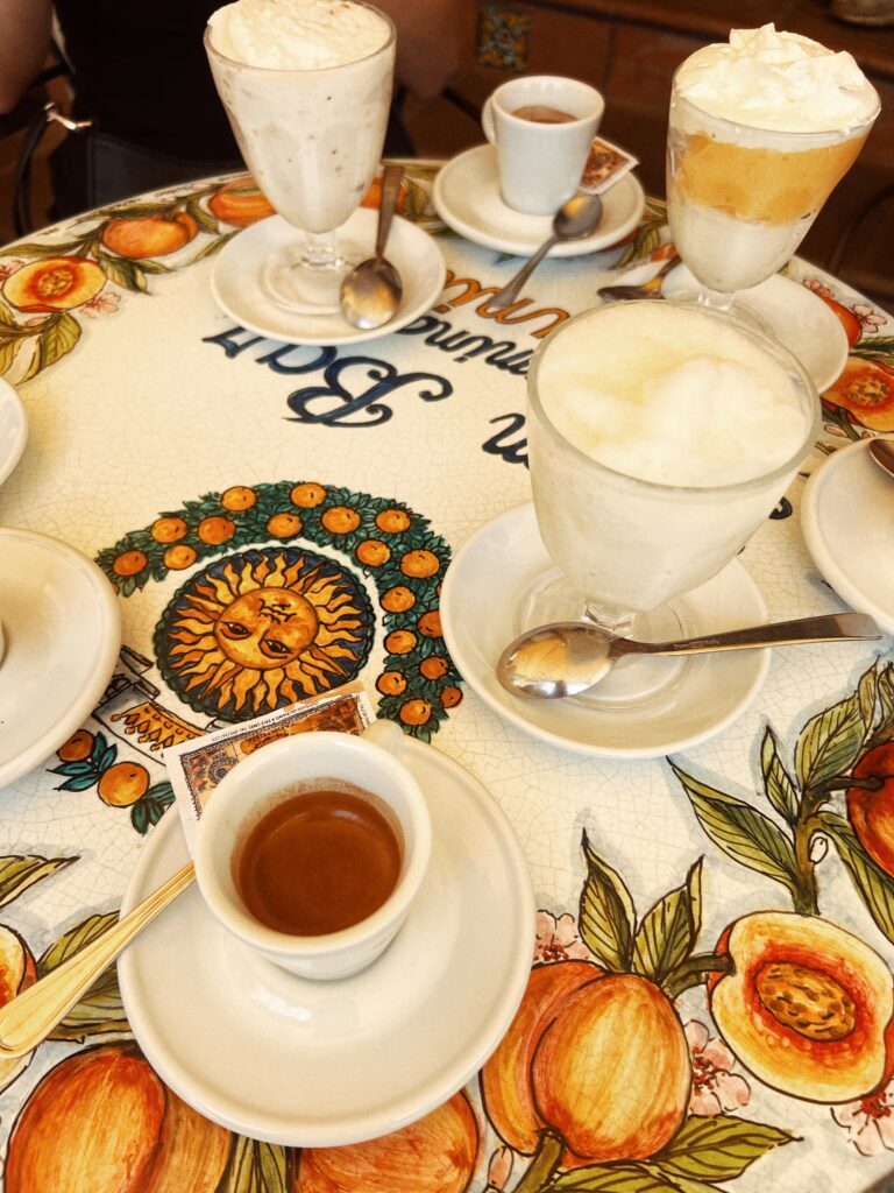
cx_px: 447
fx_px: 895
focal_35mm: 26
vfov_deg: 67.3
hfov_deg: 53.1
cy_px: 596
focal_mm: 5.7
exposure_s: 1/894
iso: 50
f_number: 1.5
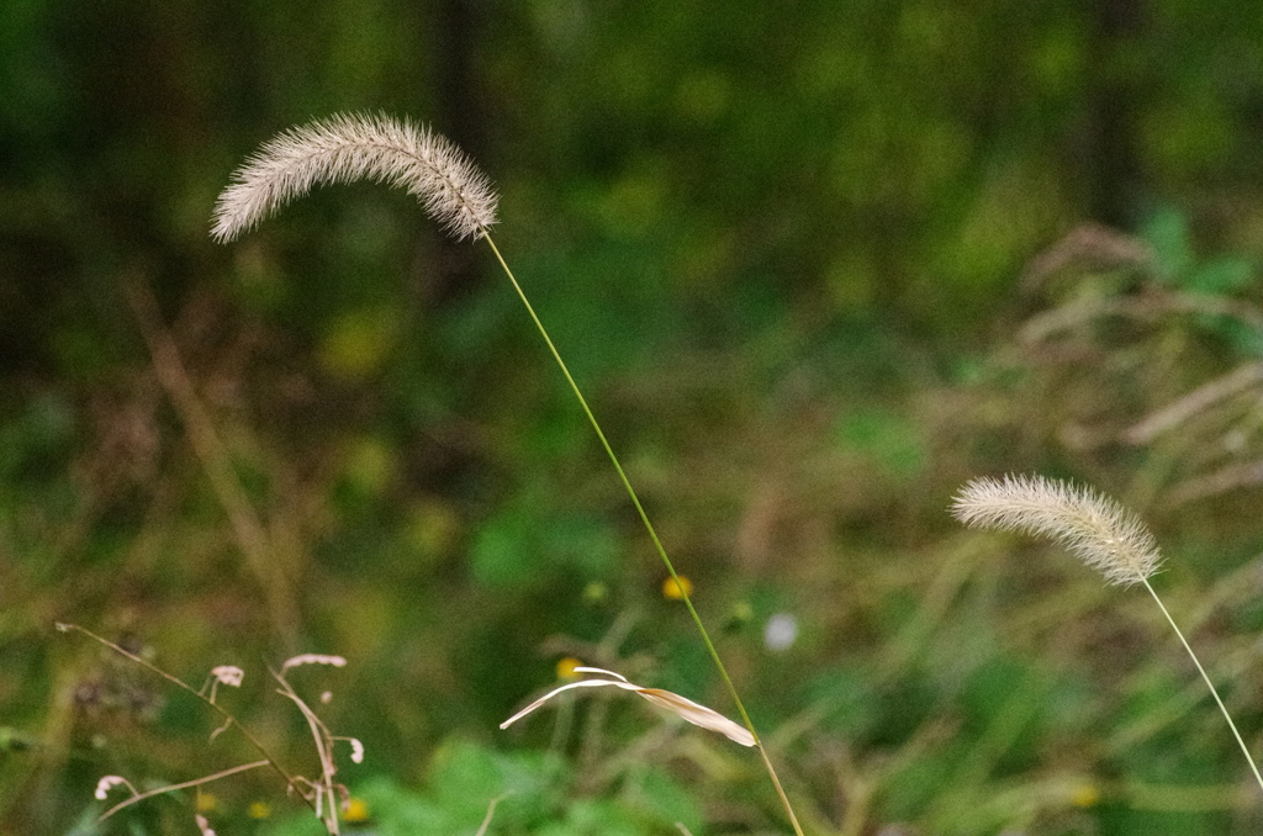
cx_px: 632
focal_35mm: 450
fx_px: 15753
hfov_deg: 4.6
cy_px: 418
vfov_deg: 3.0
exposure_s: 1/500
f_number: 6.3
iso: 12800
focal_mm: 300
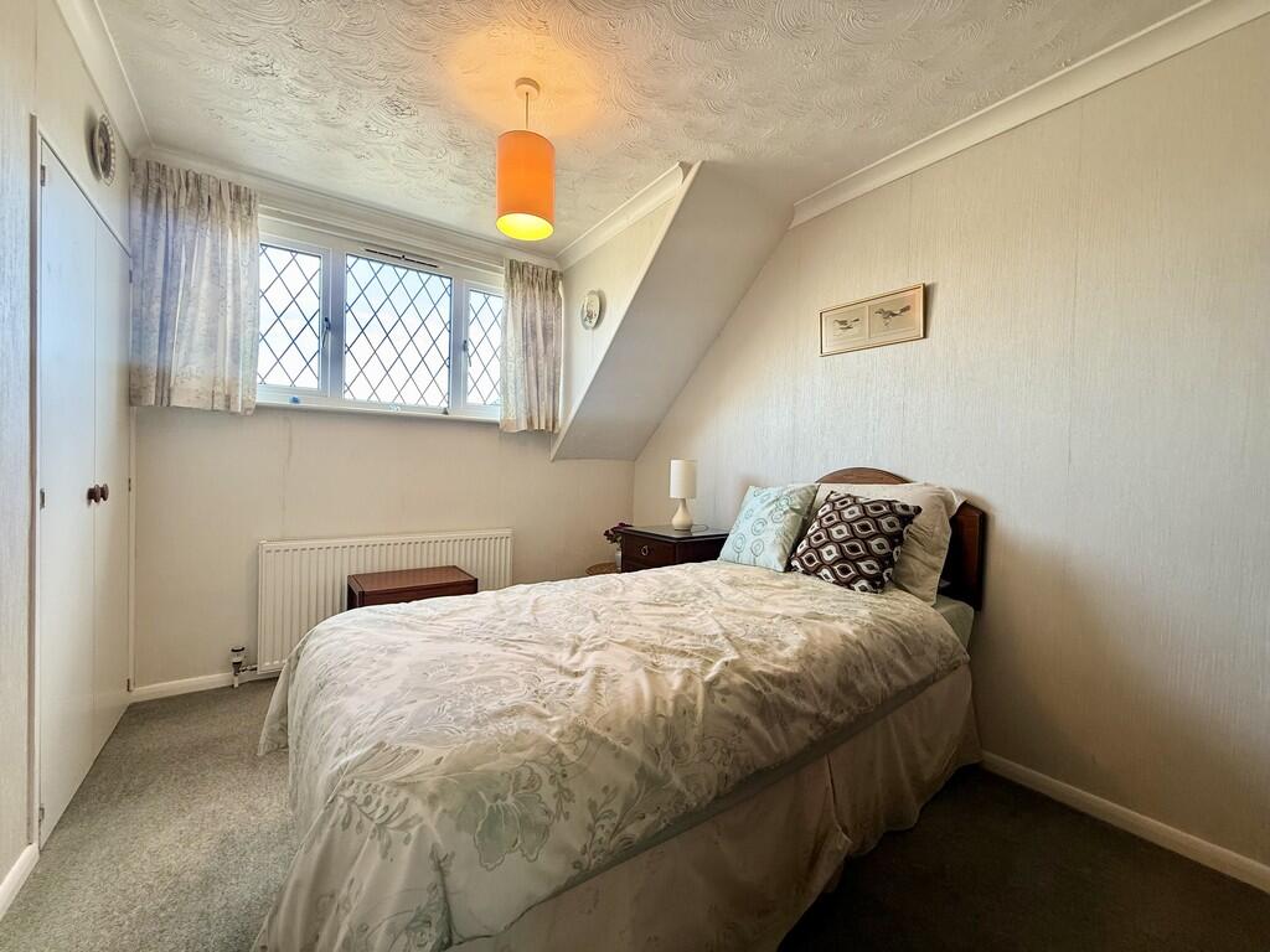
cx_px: 635
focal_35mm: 14
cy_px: 476
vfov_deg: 85.7
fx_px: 514
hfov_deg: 102.1
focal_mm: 2.22
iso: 100
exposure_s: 1/100
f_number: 2.2
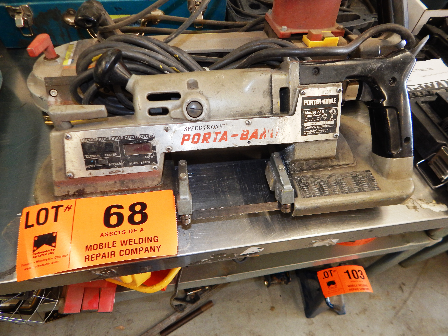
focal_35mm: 22
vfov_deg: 61.1
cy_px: 168
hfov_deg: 76.4
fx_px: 285
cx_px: 224
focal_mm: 4
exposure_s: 1/30
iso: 200
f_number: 3
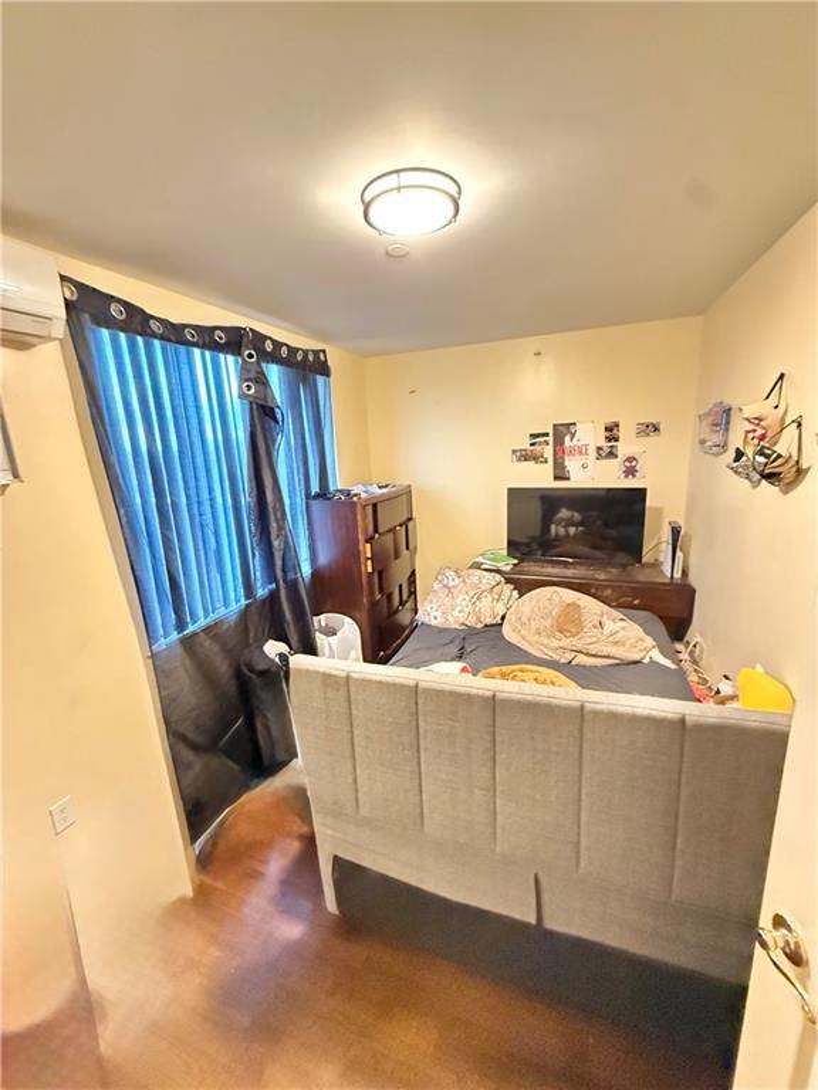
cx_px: 409
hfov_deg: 85.7
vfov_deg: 102.1
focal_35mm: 14
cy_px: 545
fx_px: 441
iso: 2000
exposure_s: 1/30
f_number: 2.2
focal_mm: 2.22
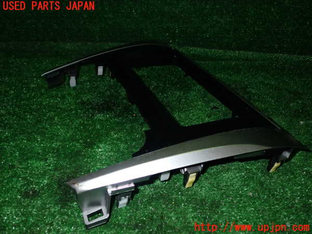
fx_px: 270
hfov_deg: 60.0
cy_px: 117
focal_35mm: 30
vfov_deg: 46.8
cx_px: 156
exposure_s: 1/30
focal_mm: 5.4
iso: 200
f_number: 6.3
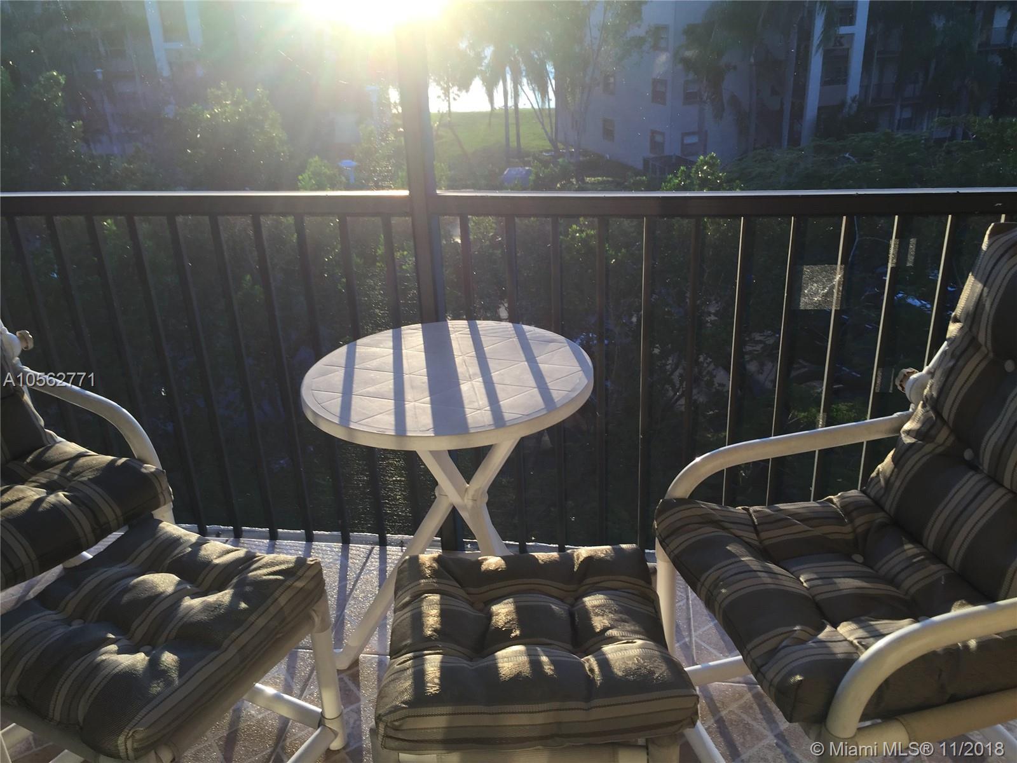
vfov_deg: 48.2
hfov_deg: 61.7
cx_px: 508
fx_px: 852
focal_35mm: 29
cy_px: 382
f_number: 2.2
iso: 32
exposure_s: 1/220
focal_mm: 4.15
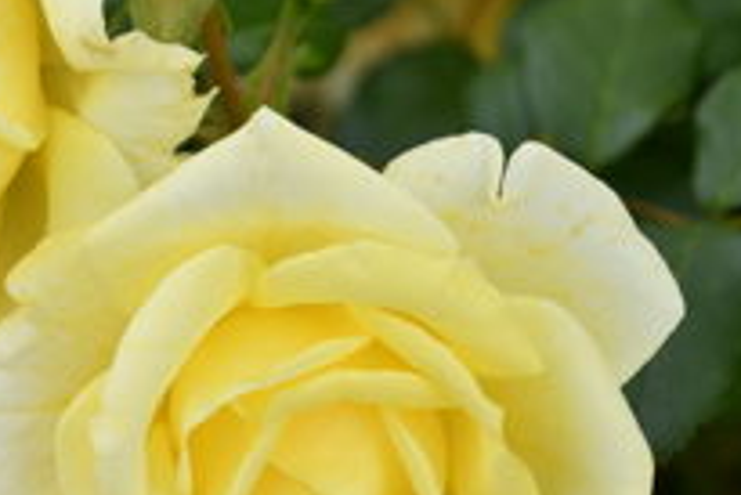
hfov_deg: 7.0
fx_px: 6014
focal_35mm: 292
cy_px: 240
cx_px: 267
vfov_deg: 4.7
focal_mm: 100
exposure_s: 1/200
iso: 125
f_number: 5.6
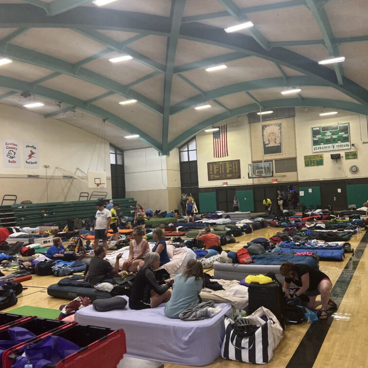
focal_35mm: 31
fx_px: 373
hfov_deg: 52.3
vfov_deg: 52.5
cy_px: 182
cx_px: 210
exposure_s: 1/120
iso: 125
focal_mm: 5.7
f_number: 1.5
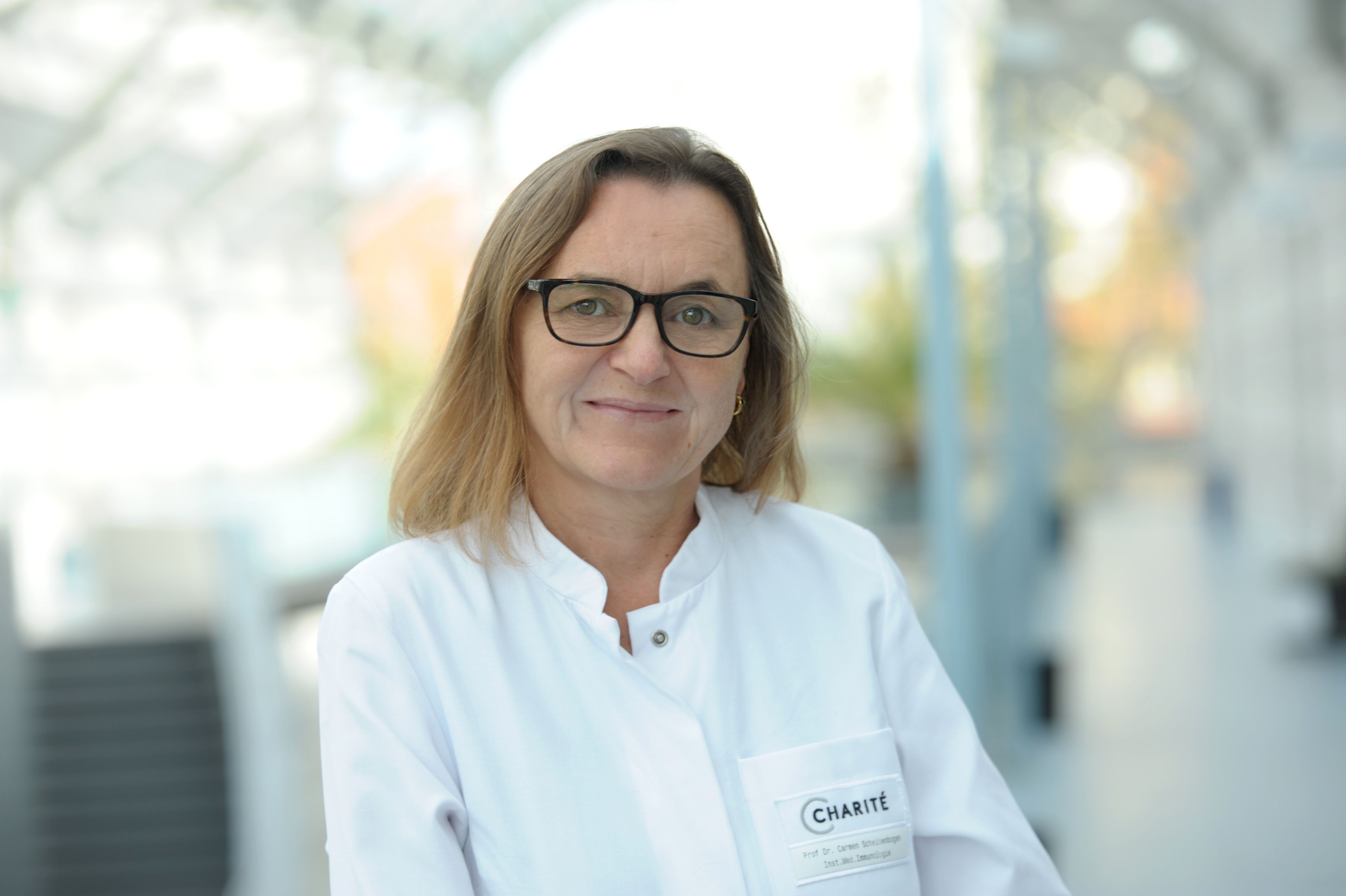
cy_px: 448
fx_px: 4185
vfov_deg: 12.2
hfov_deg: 18.3
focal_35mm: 112
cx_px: 673
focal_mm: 112
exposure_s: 1/250
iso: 200
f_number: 4
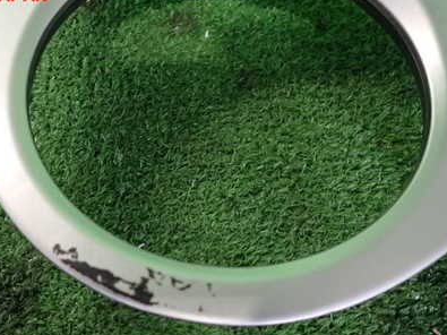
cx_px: 181
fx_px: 491
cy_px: 234
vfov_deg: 37.1
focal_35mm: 38
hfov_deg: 48.7
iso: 250
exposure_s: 1/30
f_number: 2
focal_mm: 4.5
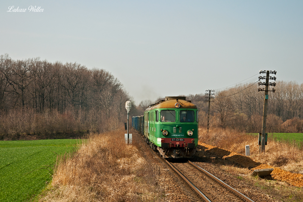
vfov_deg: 13.8
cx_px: 152
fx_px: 833
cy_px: 101
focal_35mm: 99
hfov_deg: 20.6
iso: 200
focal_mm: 66
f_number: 8
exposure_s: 1/800
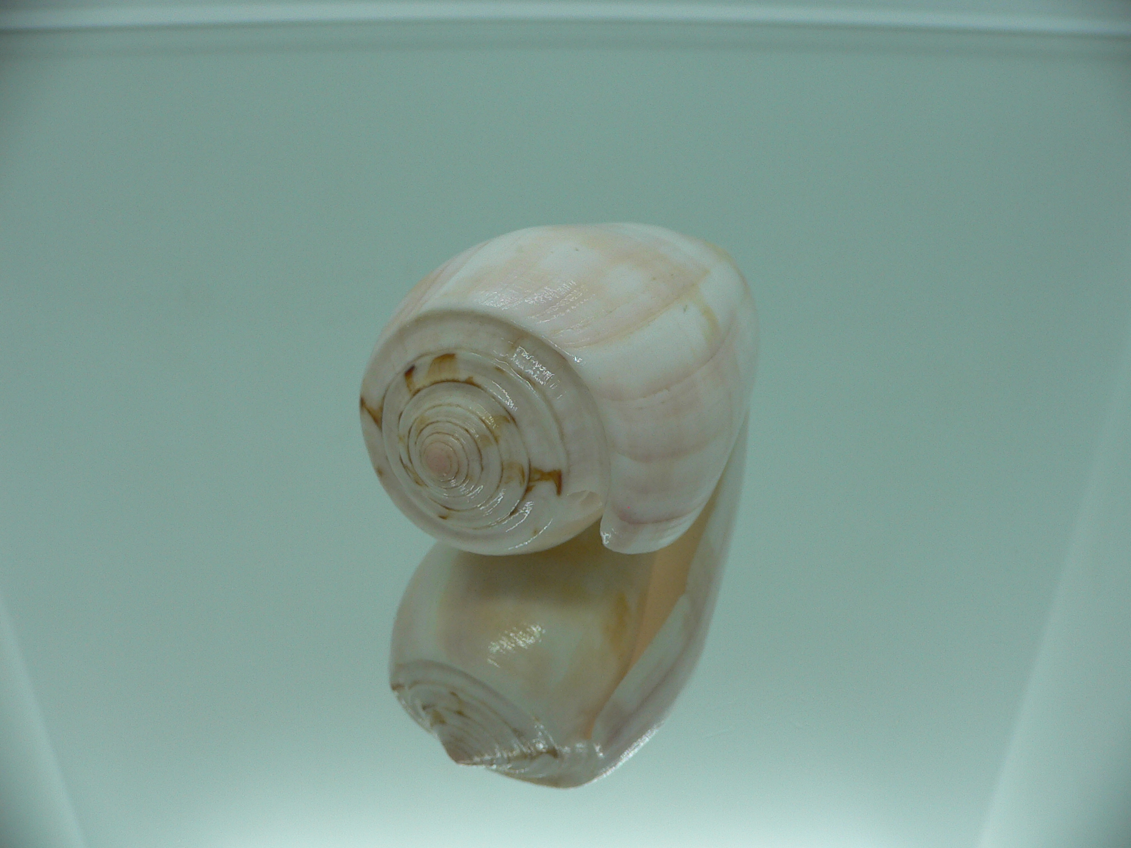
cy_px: 424
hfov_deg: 52.6
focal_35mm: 35
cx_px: 566
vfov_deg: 40.7
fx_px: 1144
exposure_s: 1/80
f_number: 2.8
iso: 80
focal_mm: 4.6
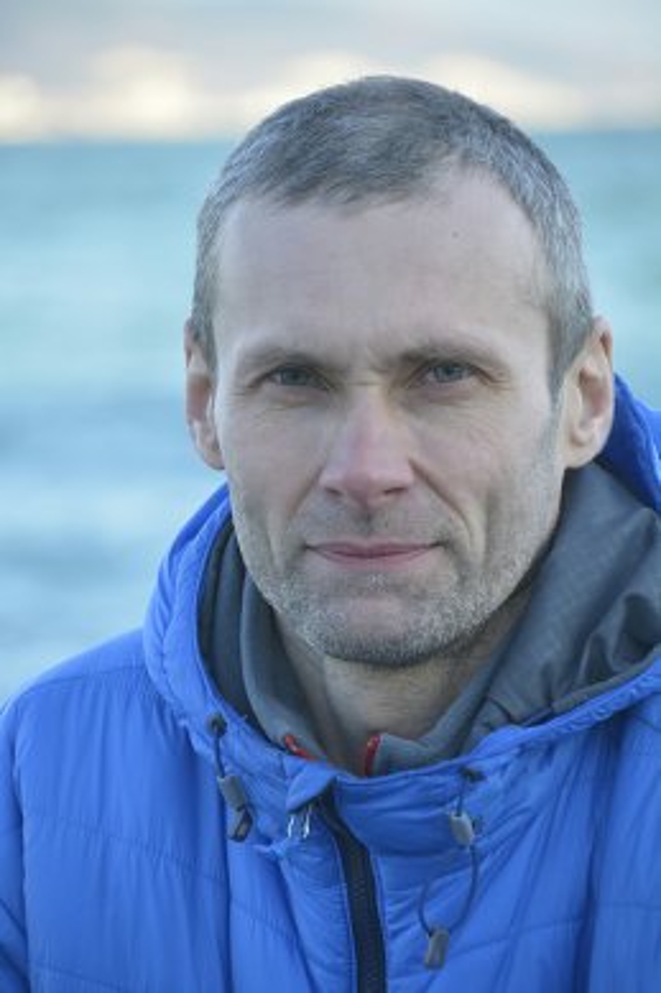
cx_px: 330
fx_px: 7649
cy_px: 496
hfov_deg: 4.9
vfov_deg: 7.4
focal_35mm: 278
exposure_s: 1/125
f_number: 6
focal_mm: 185
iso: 360
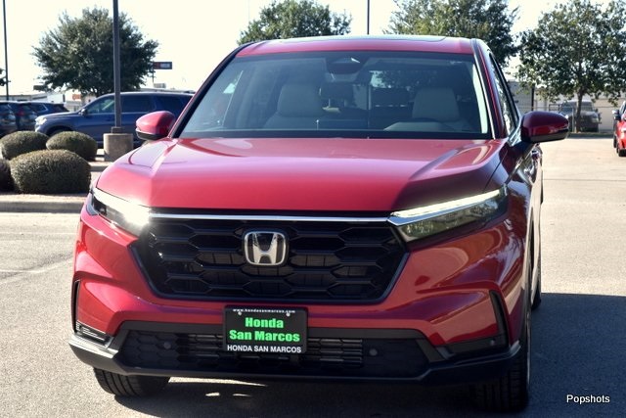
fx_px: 1304
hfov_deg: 27.0
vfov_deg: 18.2
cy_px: 209
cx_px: 313
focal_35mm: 75
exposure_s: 1/250
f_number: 8
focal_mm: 50
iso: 200
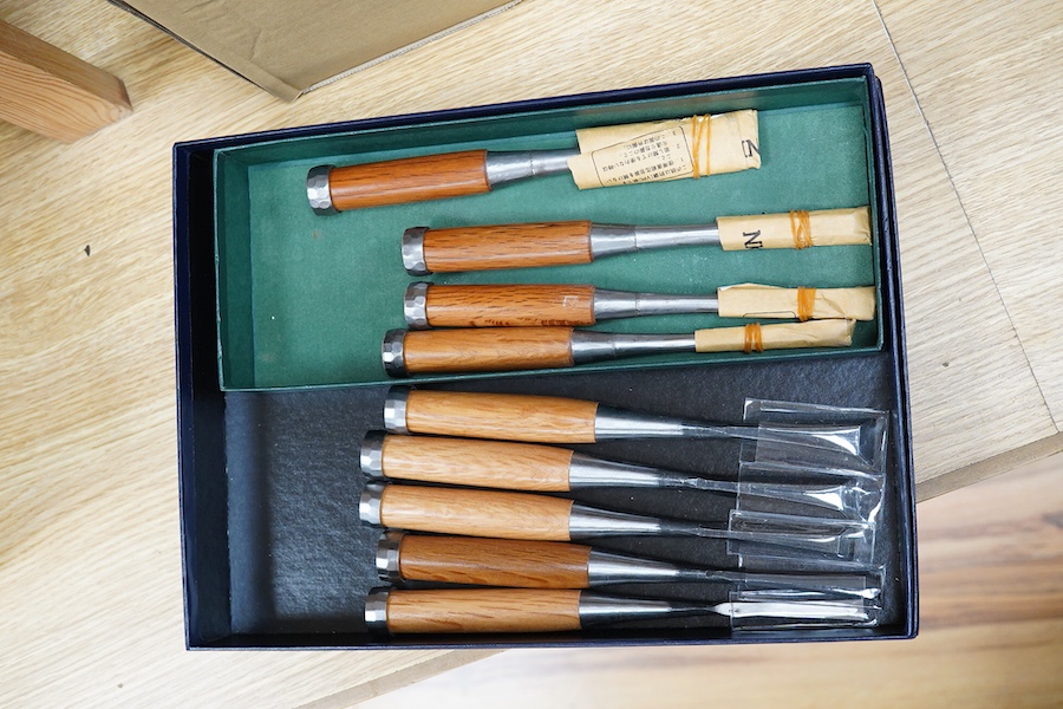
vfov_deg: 29.9
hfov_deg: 43.6
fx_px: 1329
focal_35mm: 45
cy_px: 354
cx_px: 532
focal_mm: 30
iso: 2500
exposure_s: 1/100
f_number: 8
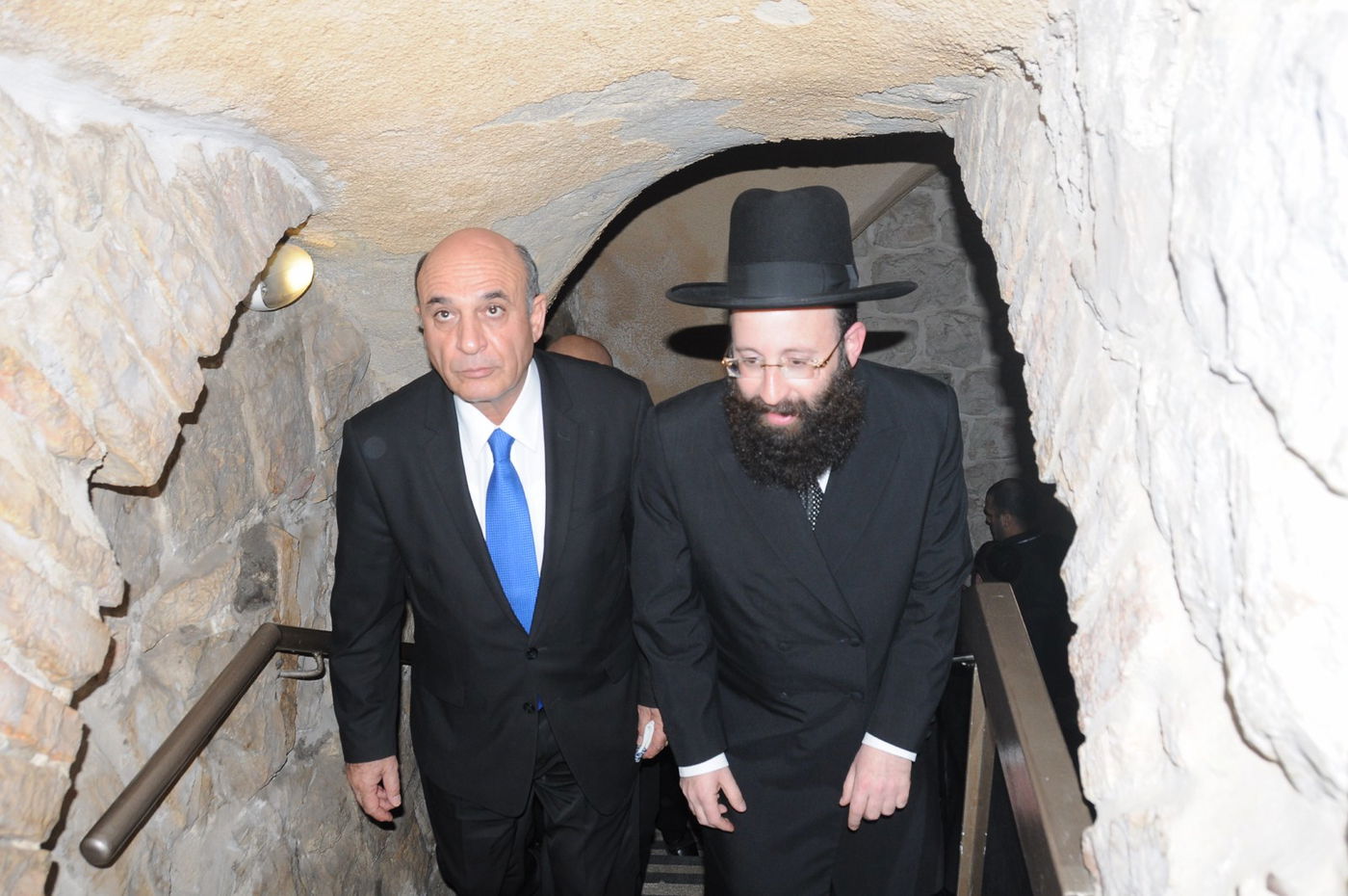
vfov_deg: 47.8
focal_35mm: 27
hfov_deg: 67.4
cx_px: 674
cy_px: 448
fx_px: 1010
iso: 400
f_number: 5.6
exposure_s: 1/200
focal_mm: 18
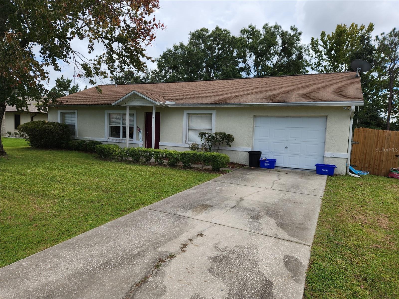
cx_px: 200
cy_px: 150
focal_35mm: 23
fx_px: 265
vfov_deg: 58.9
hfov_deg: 73.9
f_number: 1.8
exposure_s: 1/1024
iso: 20
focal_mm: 5.4
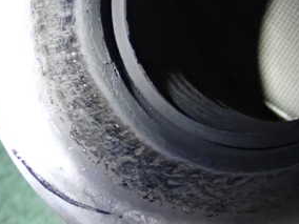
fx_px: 985
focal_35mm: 114
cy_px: 40
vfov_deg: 12.9
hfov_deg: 17.3
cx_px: 132
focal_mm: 9.65
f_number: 3.3
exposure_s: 1/500
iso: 3200
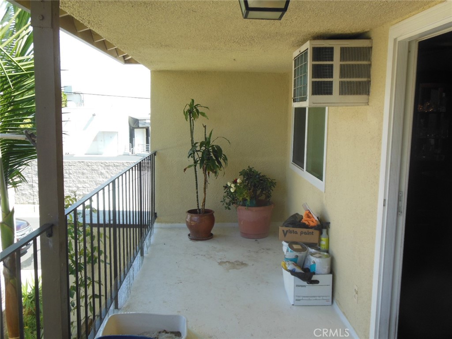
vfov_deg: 42.9
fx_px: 431
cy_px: 170
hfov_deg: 55.4
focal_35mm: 33
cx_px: 226
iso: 125
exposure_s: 1/320
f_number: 3.5
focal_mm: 6
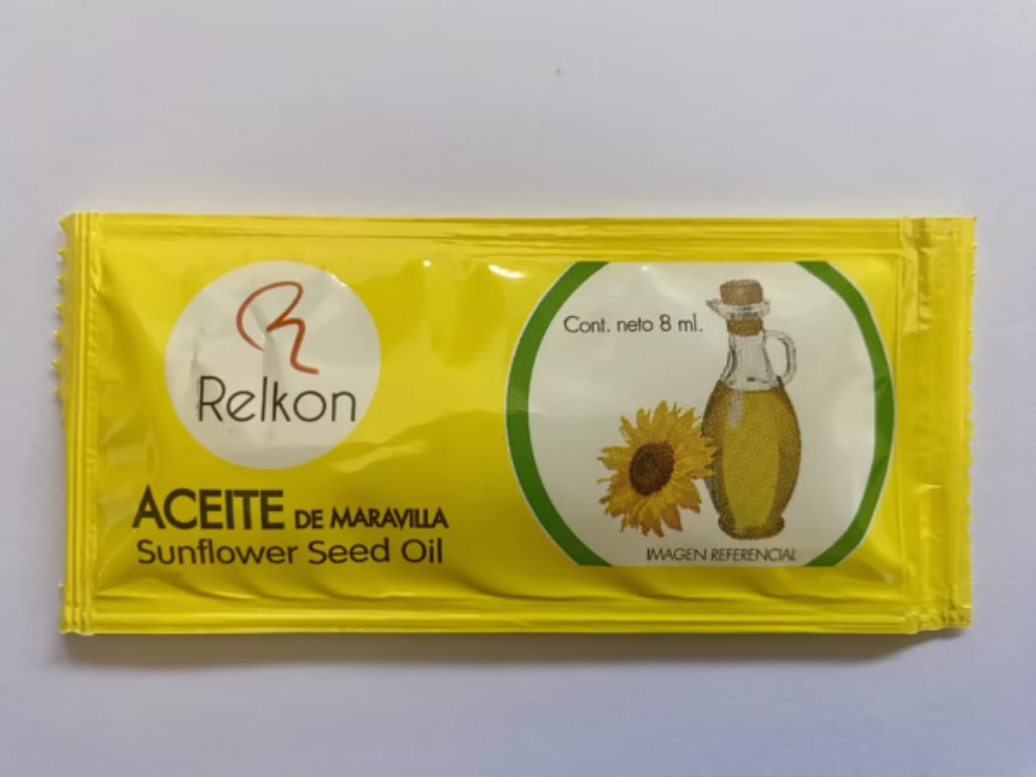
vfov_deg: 54.9
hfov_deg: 69.4
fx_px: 748
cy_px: 388
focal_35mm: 25
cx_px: 518
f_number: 1.8
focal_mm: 4.25
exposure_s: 1/60
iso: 125
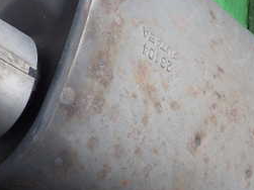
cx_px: 83
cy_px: 68
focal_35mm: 86
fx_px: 631
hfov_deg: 22.7
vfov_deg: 17.1
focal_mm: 6.37
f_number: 2.5
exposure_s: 1/125
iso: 160
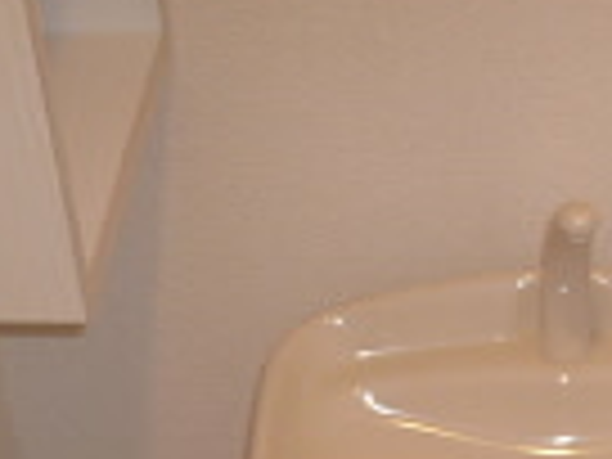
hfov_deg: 18.0
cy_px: 896
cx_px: 531
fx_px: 1909
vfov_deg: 12.2
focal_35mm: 108
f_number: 2.2
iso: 100
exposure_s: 1/60
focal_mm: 4.3
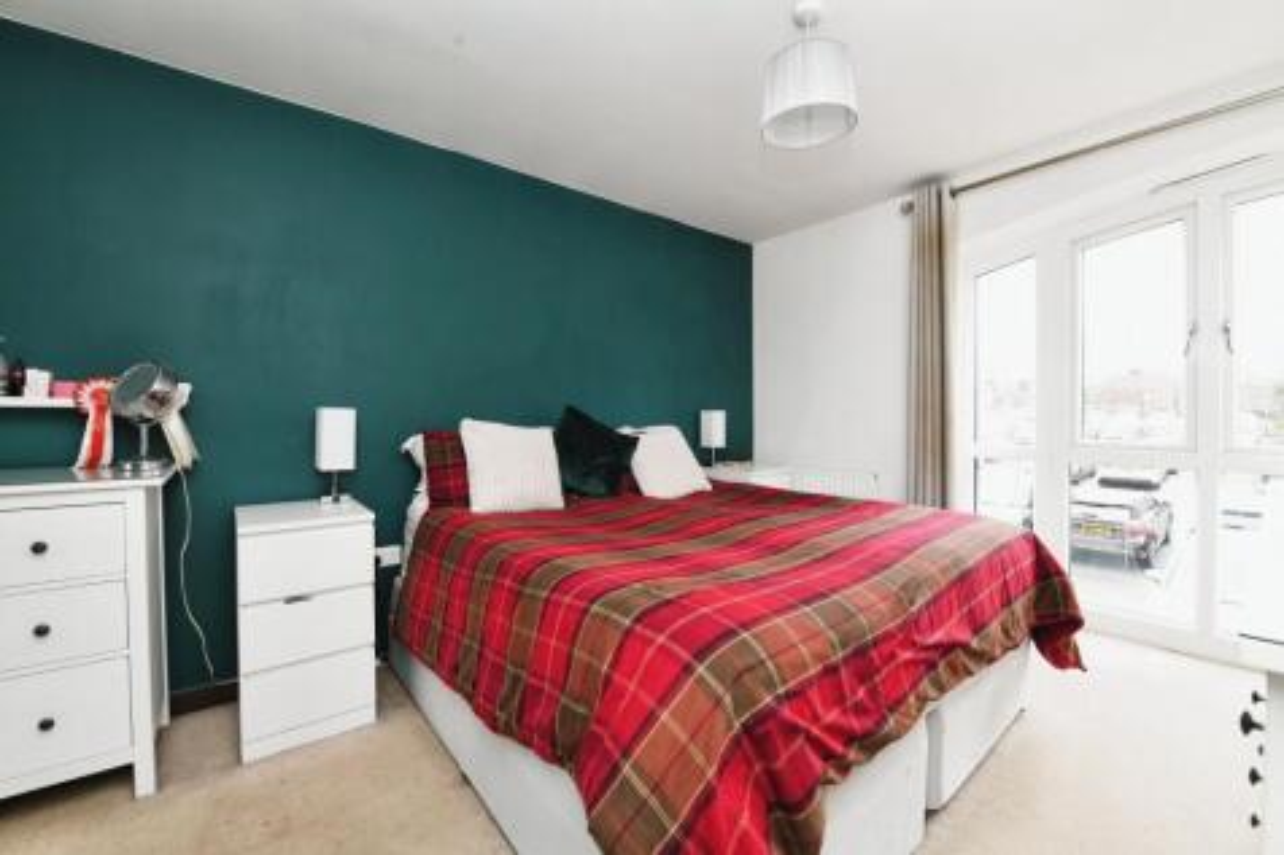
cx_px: 642
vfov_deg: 77.3
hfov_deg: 100.4
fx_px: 535
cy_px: 428
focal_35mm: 15
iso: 800
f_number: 8
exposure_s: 1/60
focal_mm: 15
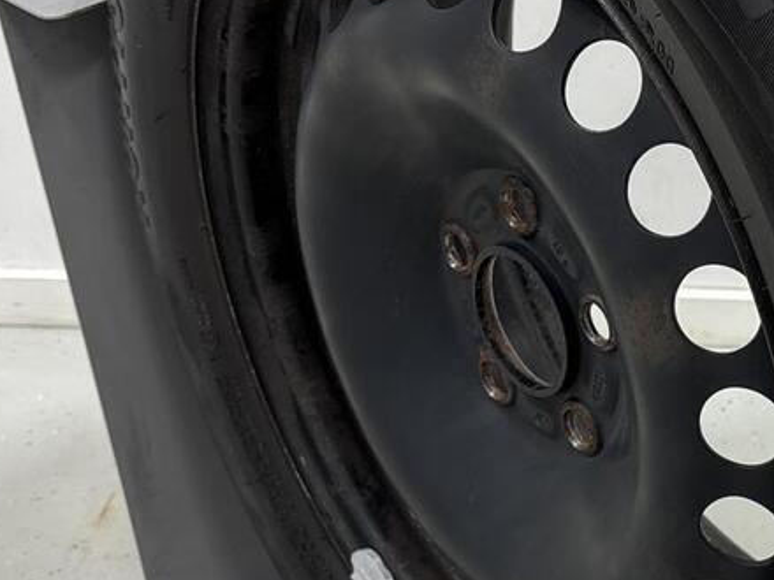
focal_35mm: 85
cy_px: 366
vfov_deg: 17.3
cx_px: 734
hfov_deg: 22.3
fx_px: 1901
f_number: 1.6
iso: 125
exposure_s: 1/121
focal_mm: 5.96
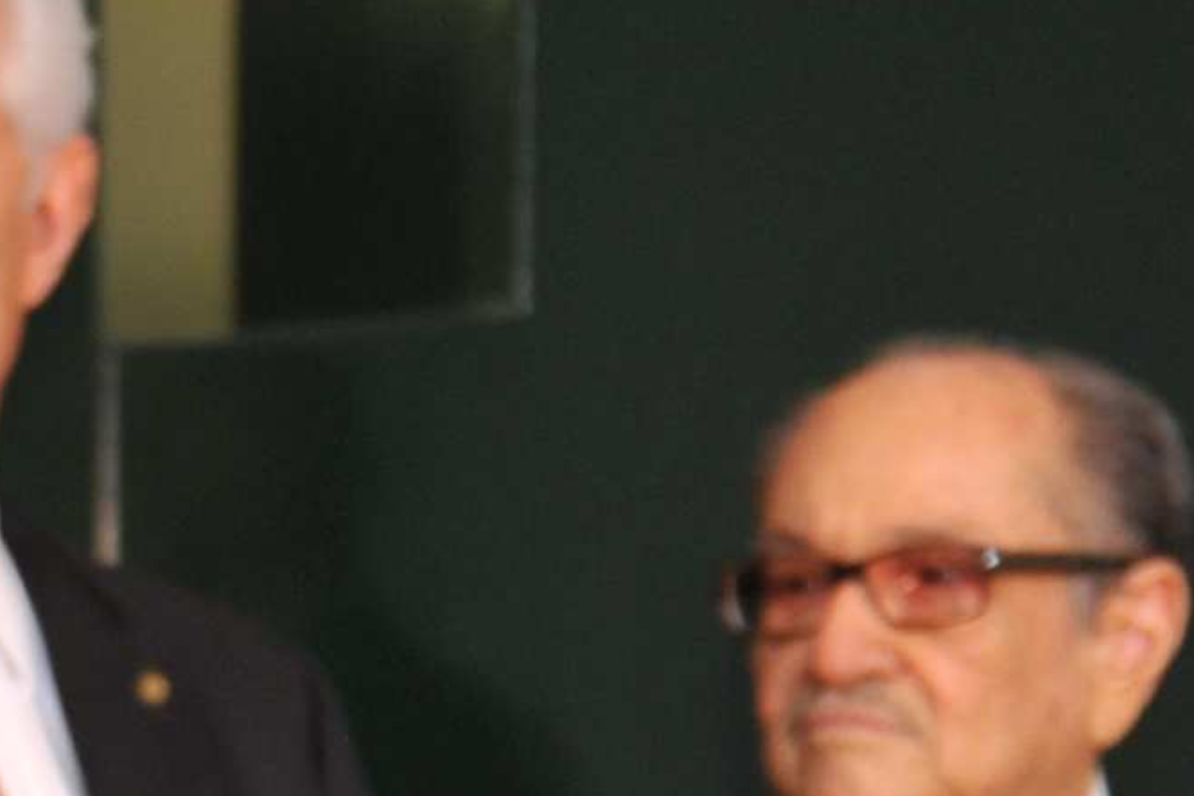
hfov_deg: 6.3
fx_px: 10610
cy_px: 1608
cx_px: -715
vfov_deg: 4.2
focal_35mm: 320
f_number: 2.8
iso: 800
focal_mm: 50
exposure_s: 1/60
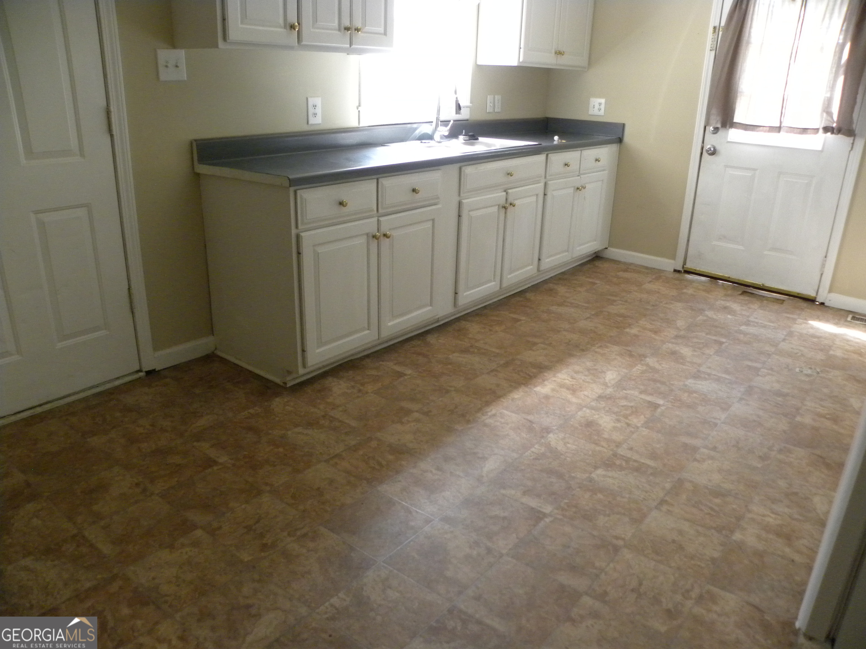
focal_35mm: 26
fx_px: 650
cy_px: 324
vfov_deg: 53.1
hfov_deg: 67.3
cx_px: 433
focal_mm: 4.6
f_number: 2.8
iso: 400
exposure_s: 1/65.3
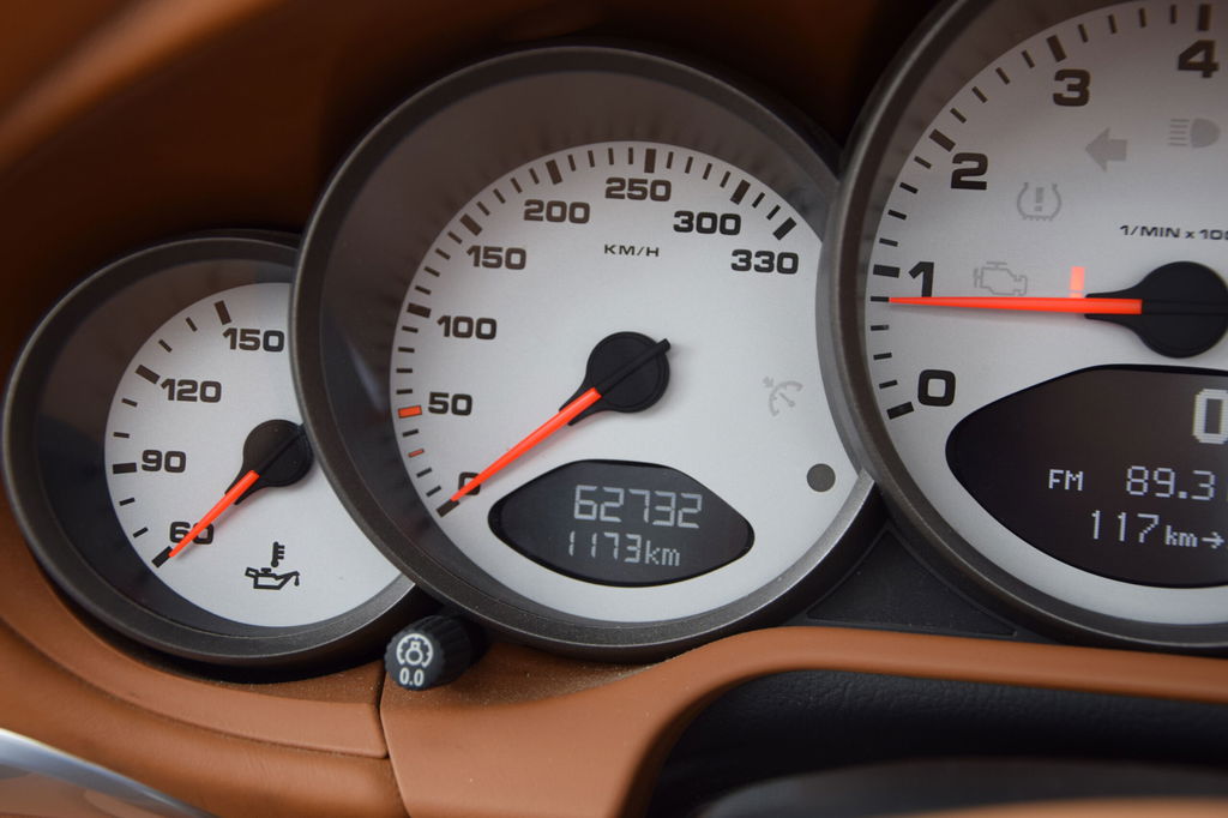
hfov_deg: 29.9
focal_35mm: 68
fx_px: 2302
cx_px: 614
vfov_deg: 20.1
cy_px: 409
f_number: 5
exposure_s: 1/100
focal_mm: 45
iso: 400
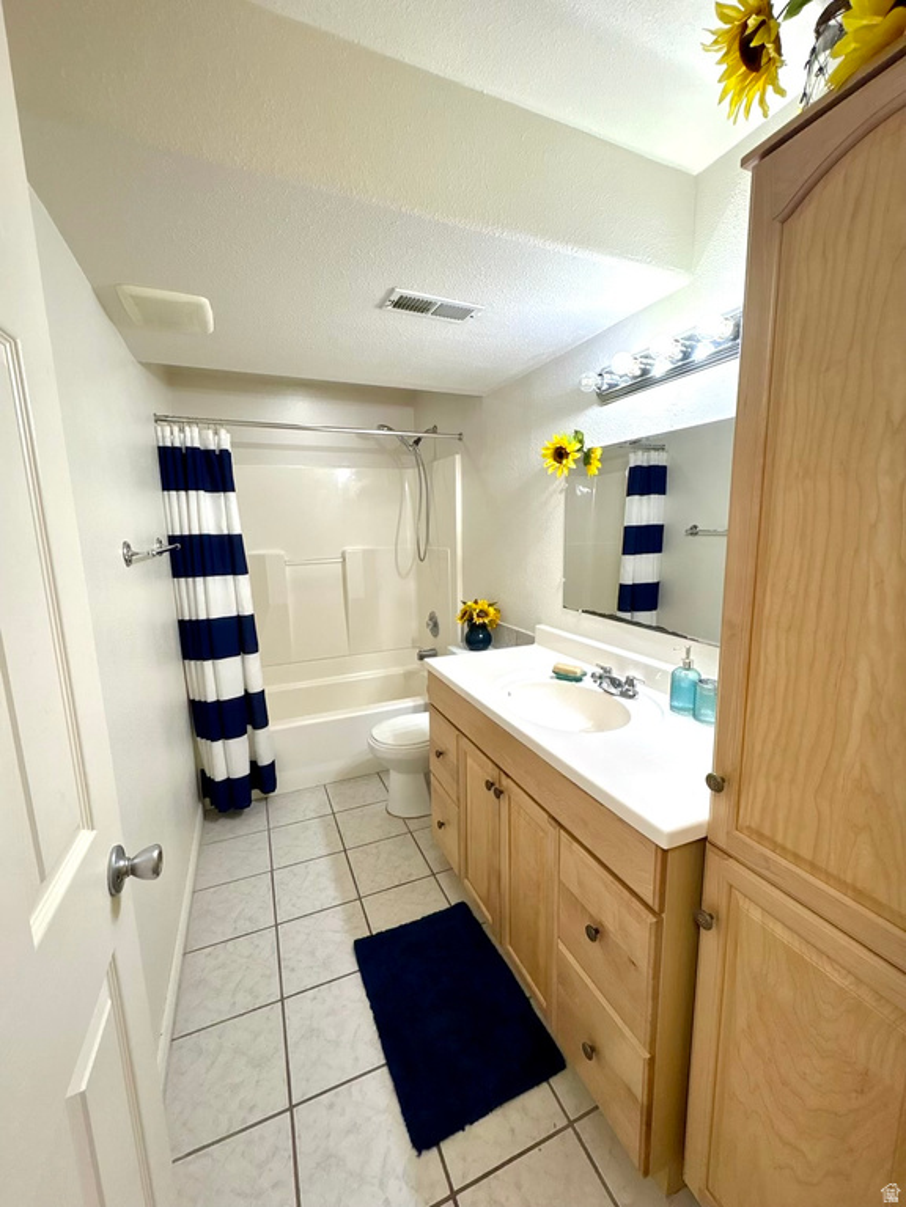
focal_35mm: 14
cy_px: 604
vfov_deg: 102.1
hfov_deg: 85.7
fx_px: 489
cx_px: 453
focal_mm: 2.22
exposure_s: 1/120
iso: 160
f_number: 2.2
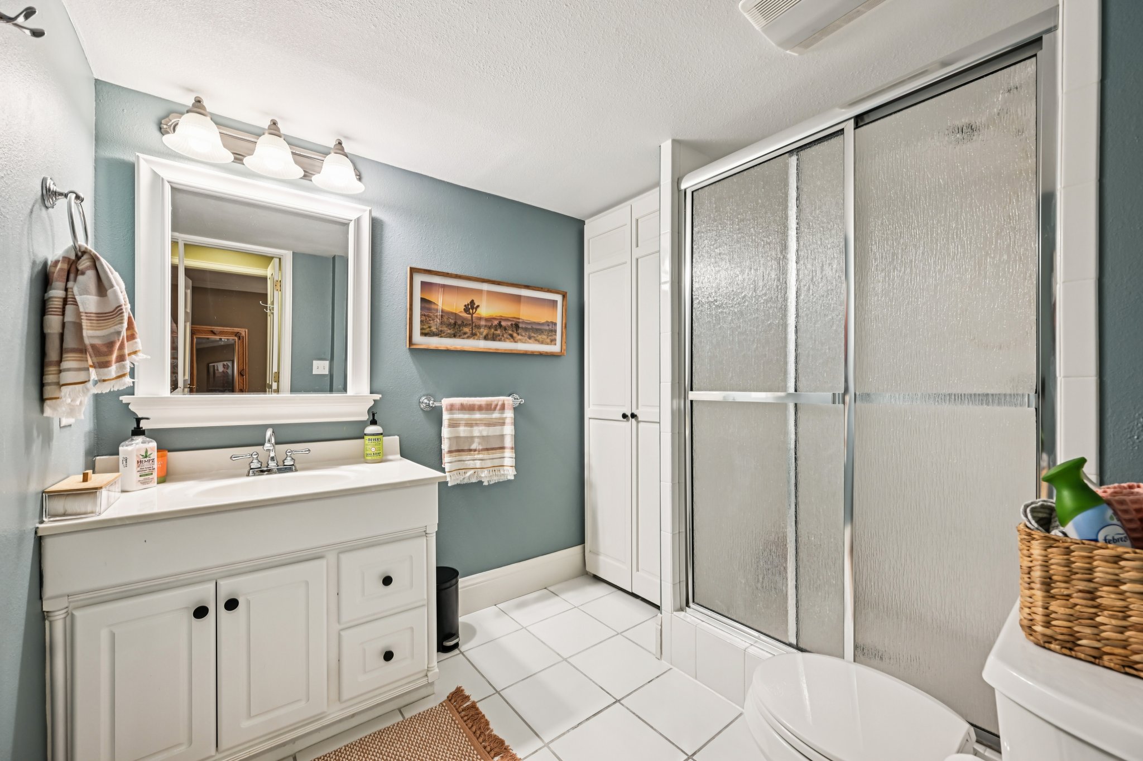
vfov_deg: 81.2
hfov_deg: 104.3
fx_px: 444
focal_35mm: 14
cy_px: 380
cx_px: 572
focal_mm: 14
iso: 400
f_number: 8
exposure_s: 1/6
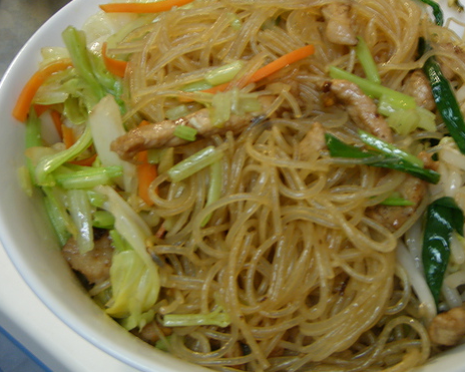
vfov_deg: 31.4
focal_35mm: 48
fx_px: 660
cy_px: 166
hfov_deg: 38.5
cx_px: 298
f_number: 3.5
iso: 100
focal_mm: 6.7
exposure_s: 1/4
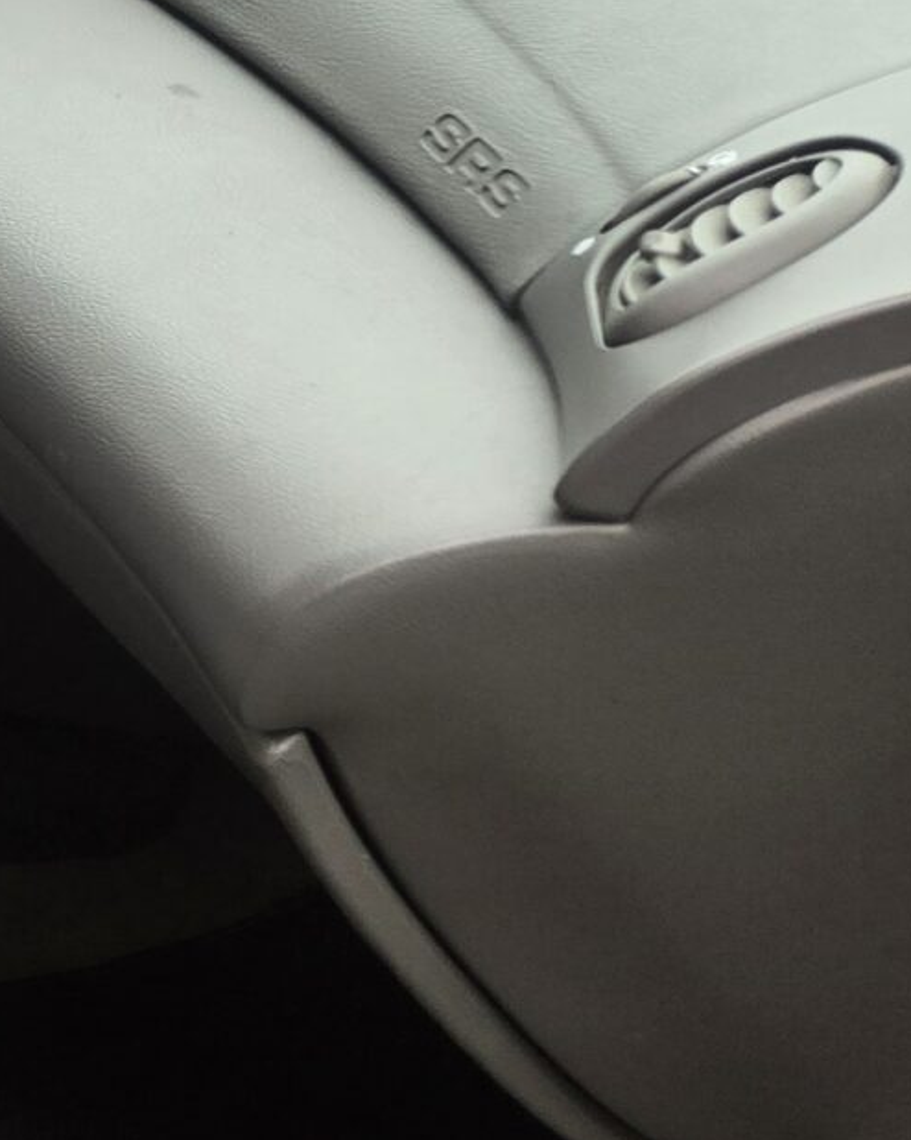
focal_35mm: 93
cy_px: 338
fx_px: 3136
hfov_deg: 12.4
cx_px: -1379
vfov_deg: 20.5
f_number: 1.8
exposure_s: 1/180
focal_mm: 5.4
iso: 100
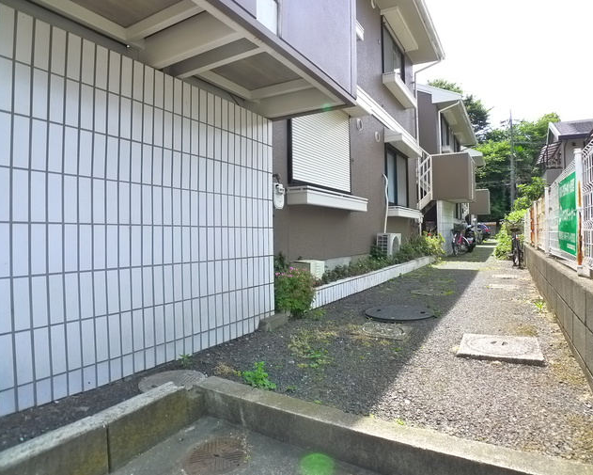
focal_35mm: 26
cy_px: 232
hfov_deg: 65.9
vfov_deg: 54.9
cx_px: 326
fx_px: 456
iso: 400
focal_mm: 5.1
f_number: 2.8
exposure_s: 1/400
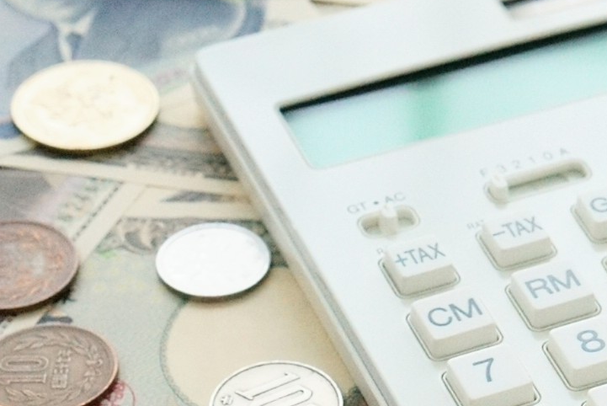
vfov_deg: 8.2
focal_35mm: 168
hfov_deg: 12.1
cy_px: 308
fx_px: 2835
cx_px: 599
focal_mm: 50
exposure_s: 1/800
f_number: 7.1
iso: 6400
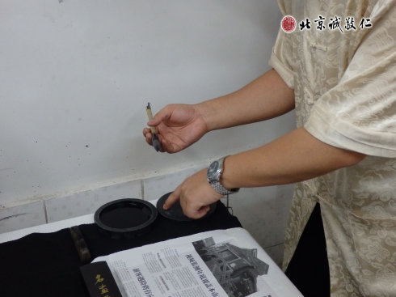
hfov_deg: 38.9
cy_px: 148
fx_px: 560
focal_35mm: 49
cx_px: 198
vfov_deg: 29.7
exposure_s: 1/80
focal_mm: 8.9
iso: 800
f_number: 4
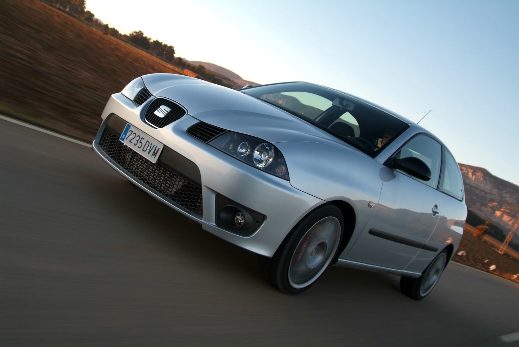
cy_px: 174
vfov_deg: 36.9
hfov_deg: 53.1
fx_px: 519
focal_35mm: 36
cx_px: 260
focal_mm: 24
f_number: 4.8
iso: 160
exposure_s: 1/45
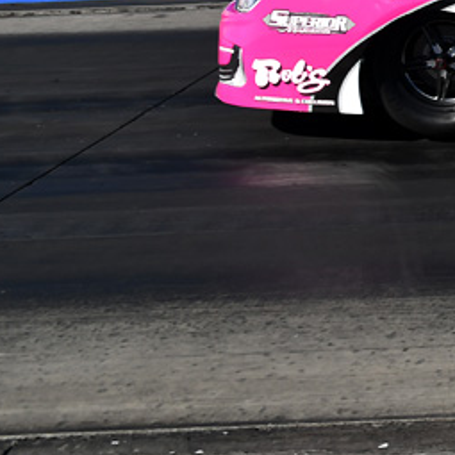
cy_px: -54
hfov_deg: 17.1
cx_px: 853
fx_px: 1190
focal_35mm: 80
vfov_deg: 20.6
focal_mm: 16
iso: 160
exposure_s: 1/1600
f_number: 5.6
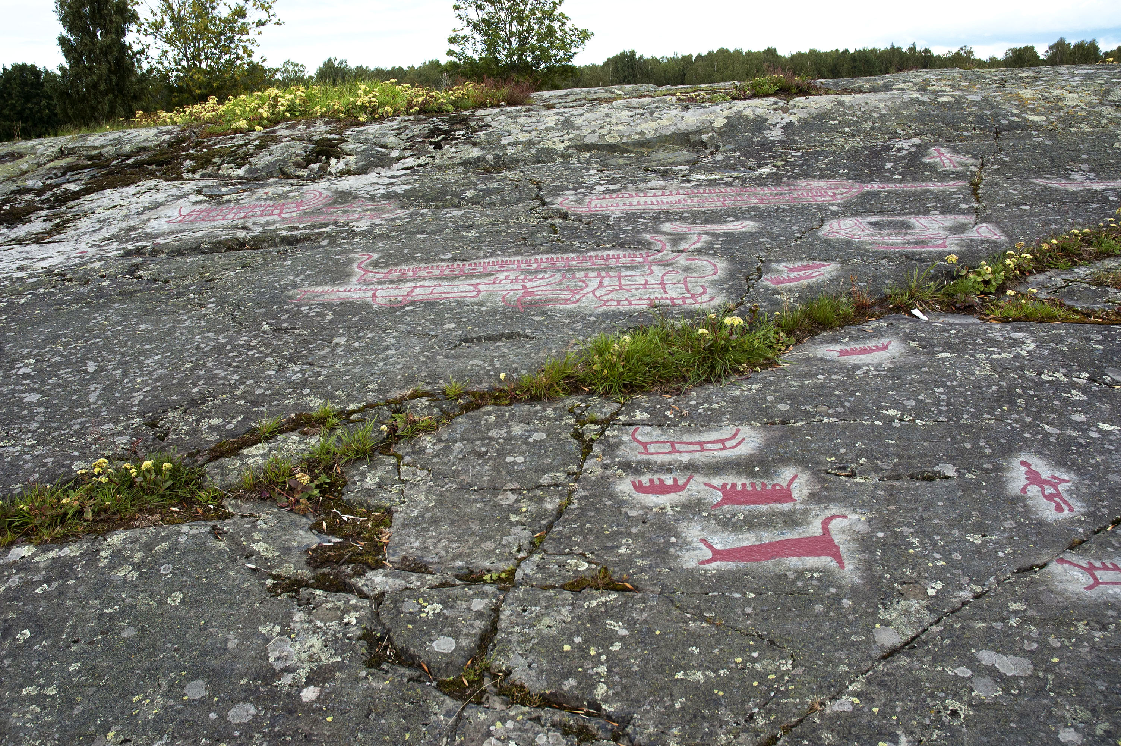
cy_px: 373
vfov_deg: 47.8
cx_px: 560
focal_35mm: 27
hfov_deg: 67.4
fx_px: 840
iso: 200
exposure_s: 1/160
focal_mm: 18
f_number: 6.3
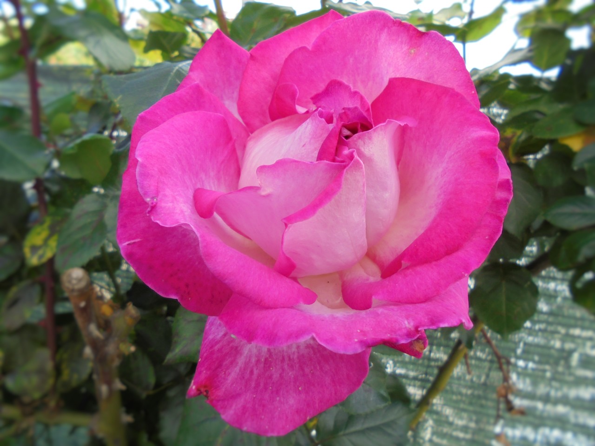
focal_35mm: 26
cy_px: 223
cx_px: 298
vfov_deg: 53.1
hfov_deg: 67.3
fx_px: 447
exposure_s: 1/200
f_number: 3.5
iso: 100
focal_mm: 4.6
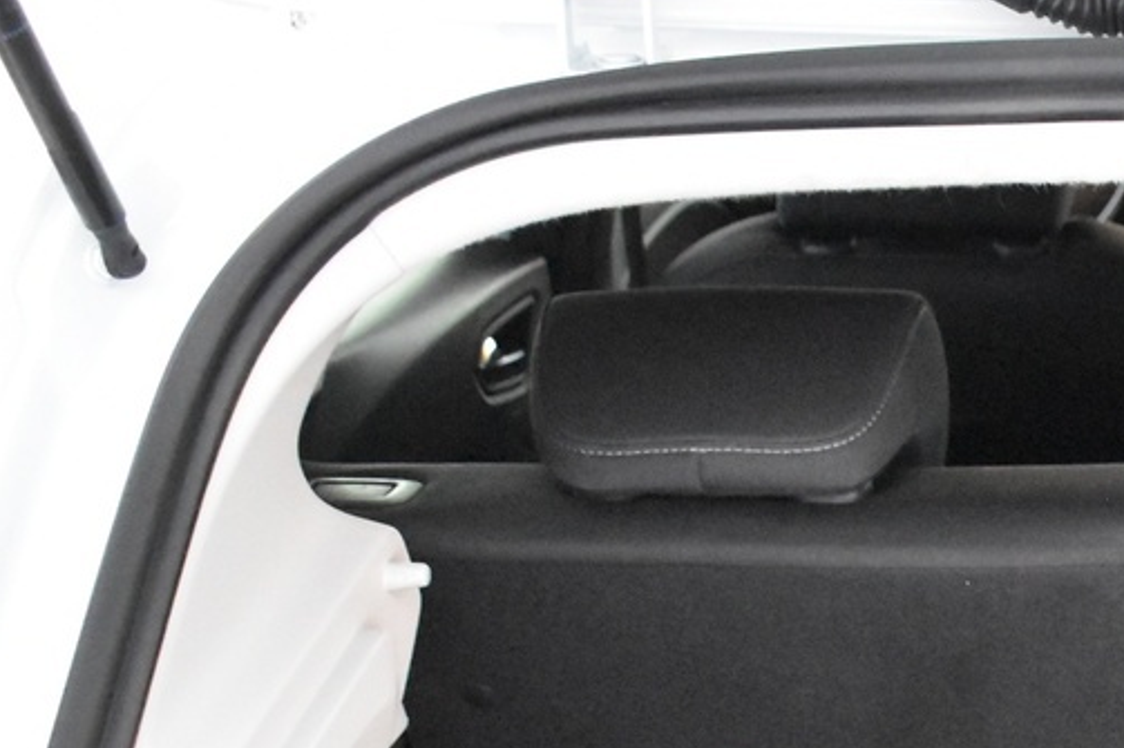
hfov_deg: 21.5
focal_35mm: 87
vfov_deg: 15.1
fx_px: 2715
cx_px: 1390
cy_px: 936
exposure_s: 1/60
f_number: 3.5
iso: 9000
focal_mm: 18
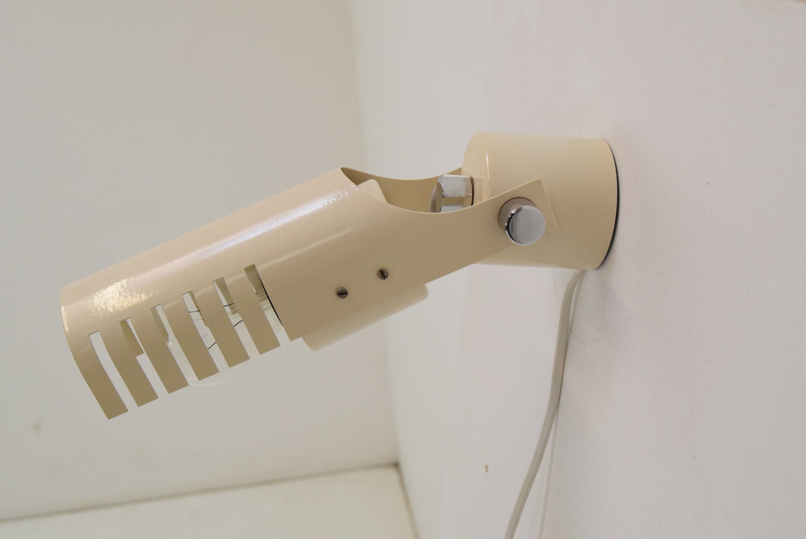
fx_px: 1042
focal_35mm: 46
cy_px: 270
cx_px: 403
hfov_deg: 42.3
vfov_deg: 29.0
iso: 1600
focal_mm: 31
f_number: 8
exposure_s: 1/250
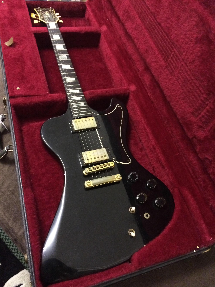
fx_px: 240
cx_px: 108
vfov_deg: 61.7
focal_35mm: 29
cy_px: 144
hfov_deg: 48.2
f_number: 2.2
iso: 400
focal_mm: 4.15
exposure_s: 1/17
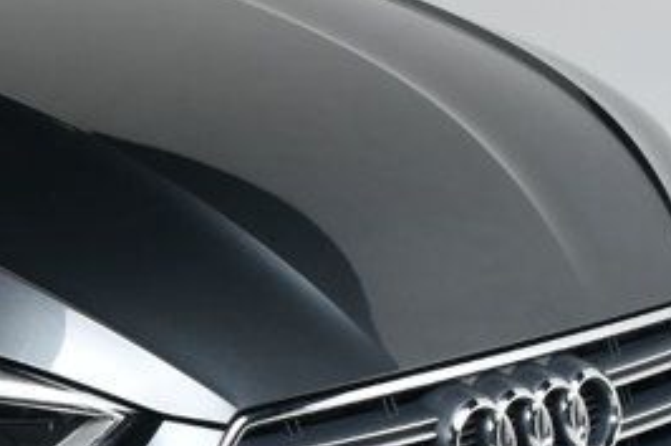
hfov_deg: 13.0
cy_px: 244
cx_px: -328
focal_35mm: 150
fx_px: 2794
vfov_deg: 9.1
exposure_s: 1/160
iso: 100
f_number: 11
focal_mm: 26
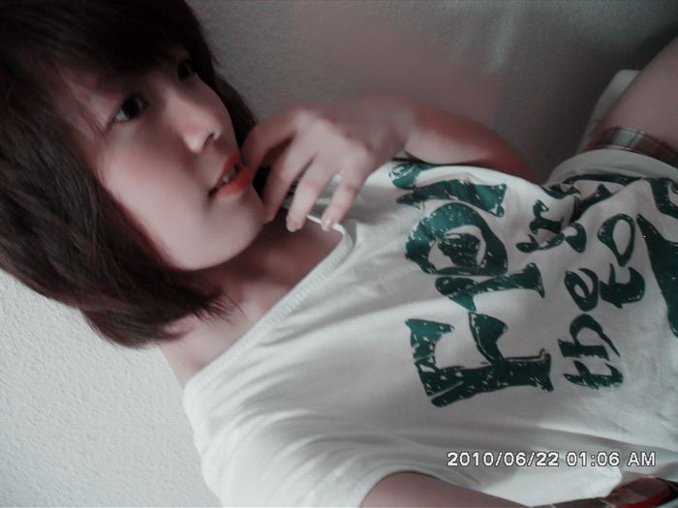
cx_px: 339
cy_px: 254
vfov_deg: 40.7
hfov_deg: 52.6
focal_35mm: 35
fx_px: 686
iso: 200
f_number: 2.8
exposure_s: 1/4
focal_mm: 6.2
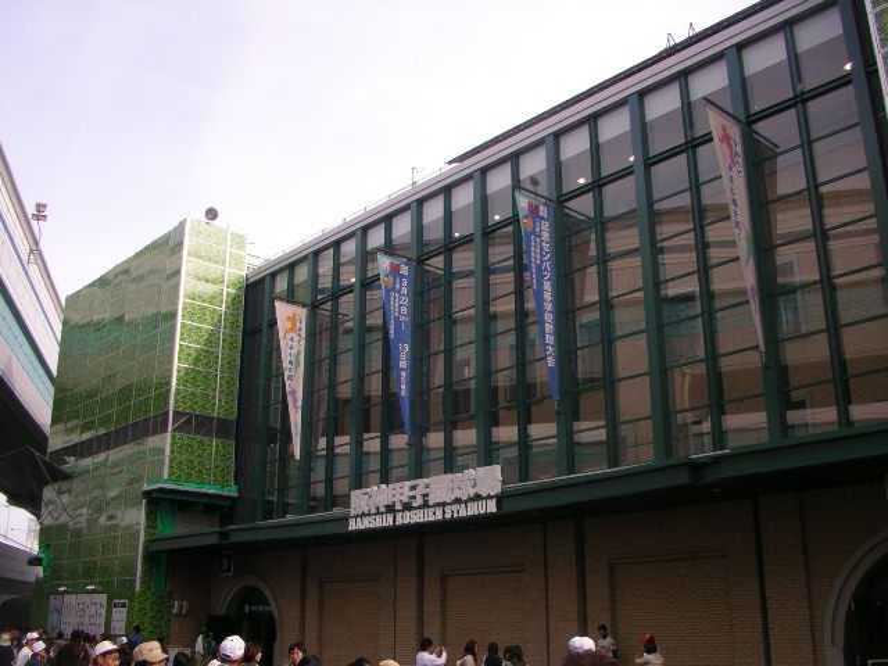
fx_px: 949
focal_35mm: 37
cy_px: 333
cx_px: 444
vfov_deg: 38.7
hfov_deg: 50.1
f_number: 2.8
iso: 50
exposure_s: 1/100
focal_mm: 5.7
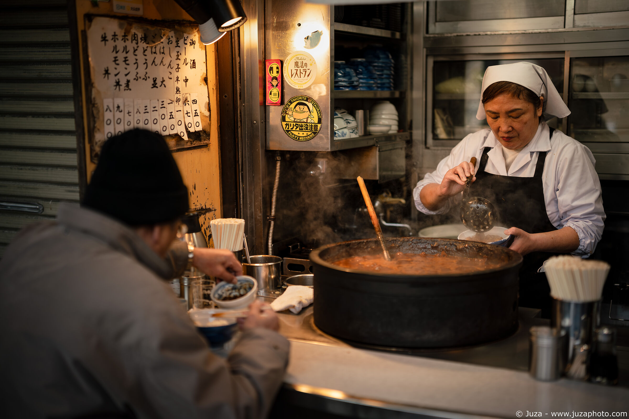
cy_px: 210
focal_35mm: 50
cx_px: 314
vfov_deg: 27.0
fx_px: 874
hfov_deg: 39.6
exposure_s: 1/1600
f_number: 1.2
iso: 200
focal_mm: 50
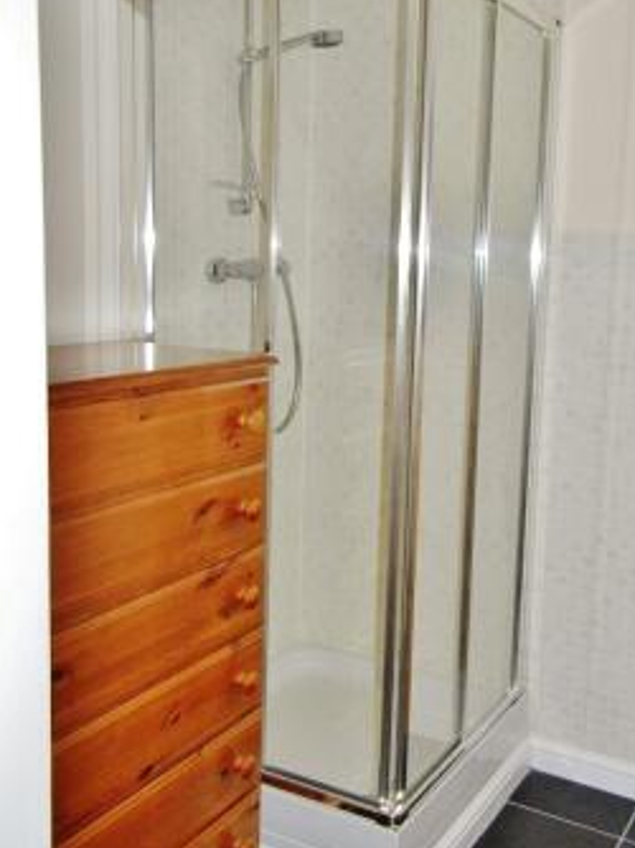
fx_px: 931
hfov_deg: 37.3
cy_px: 372
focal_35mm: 38
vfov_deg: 48.9
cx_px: 414
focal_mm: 5.2
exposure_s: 1/60
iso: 100
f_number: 3.2
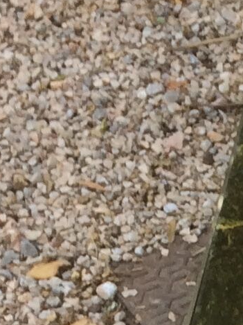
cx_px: 606
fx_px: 1893
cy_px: 818
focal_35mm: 202
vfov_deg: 8.8
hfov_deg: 6.9
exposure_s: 1/100
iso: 32
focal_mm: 4.15
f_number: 2.2
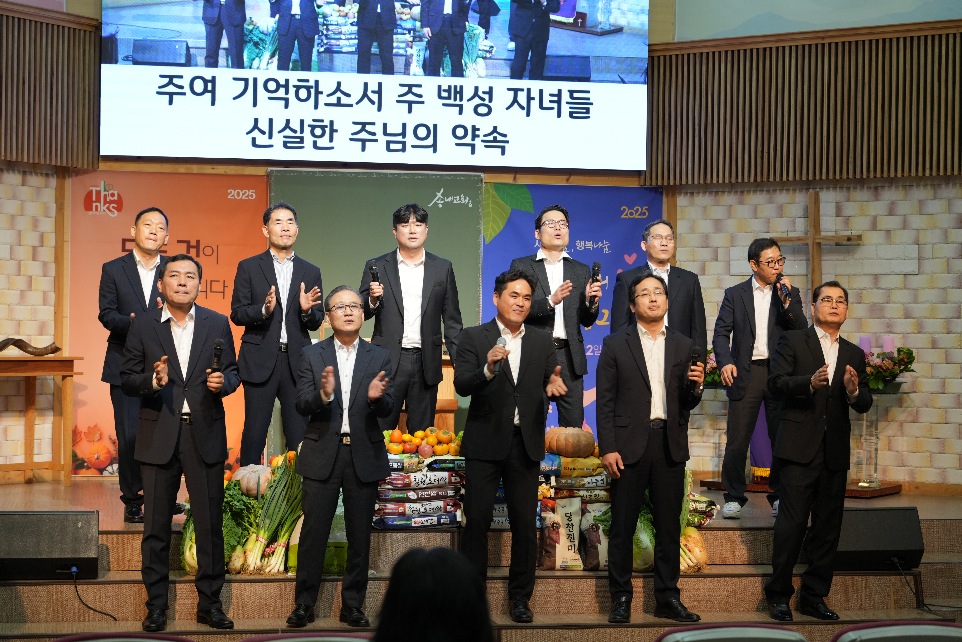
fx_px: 1870
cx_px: 481
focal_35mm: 70
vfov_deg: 19.5
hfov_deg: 28.8
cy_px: 321
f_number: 4
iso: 800
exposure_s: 1/125
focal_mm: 70
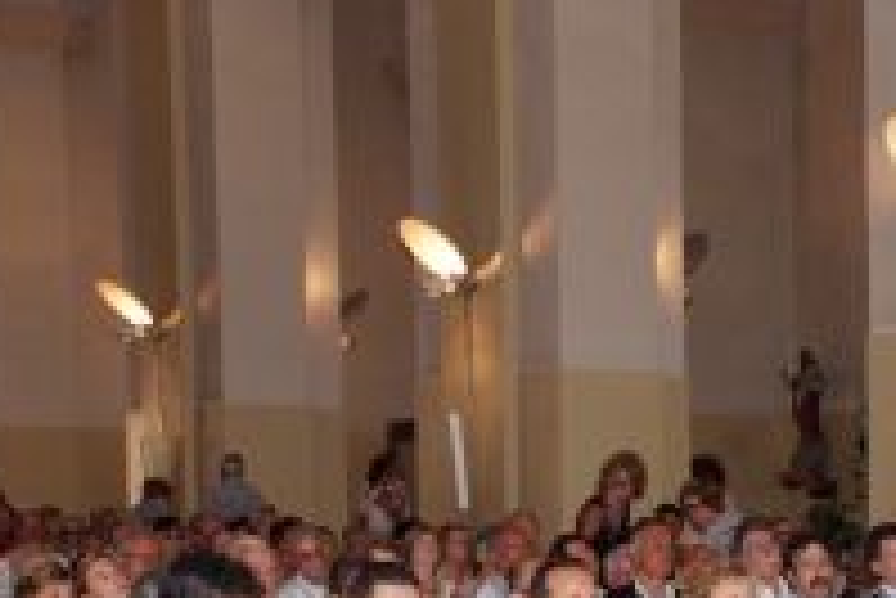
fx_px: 2366
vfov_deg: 14.1
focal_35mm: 95
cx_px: 698
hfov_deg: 21.2
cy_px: 638
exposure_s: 1/60
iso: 1250
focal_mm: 28
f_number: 8
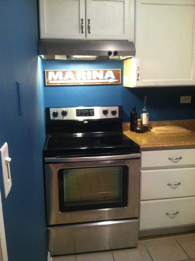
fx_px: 264
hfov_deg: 40.6
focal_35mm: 35
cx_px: 98
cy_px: 130
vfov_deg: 52.7
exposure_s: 1/15
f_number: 2.8
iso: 640
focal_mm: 3.85
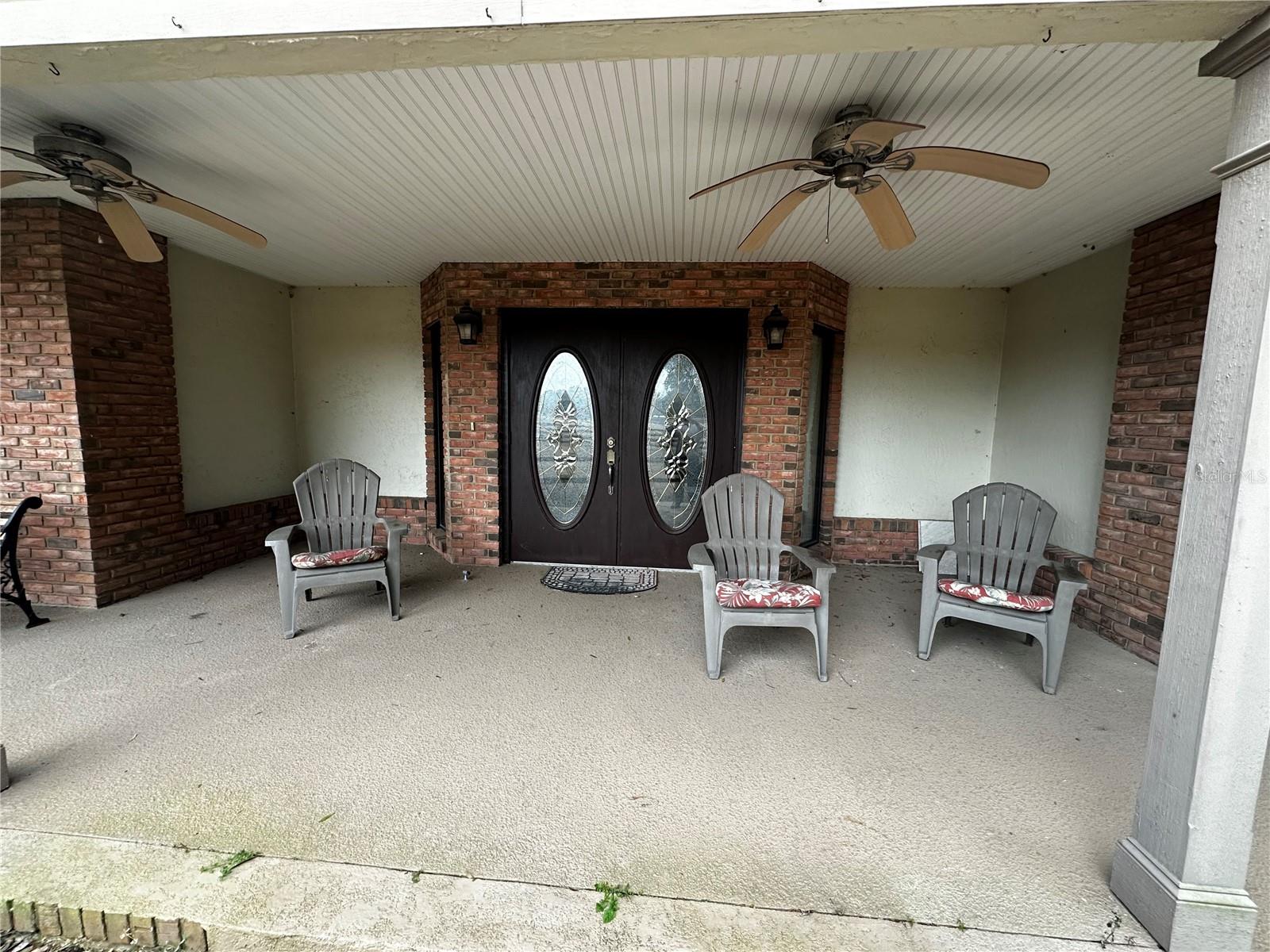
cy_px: 476
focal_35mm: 14
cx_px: 635
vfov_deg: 85.7
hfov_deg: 102.1
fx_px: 514
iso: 125
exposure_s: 1/99
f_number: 2.2
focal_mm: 2.22
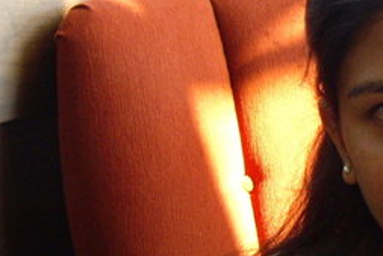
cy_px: 39
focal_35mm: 100
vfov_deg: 13.6
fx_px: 1064
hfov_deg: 19.6
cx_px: 412
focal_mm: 6.2
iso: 200
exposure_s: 1/60
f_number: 2.7
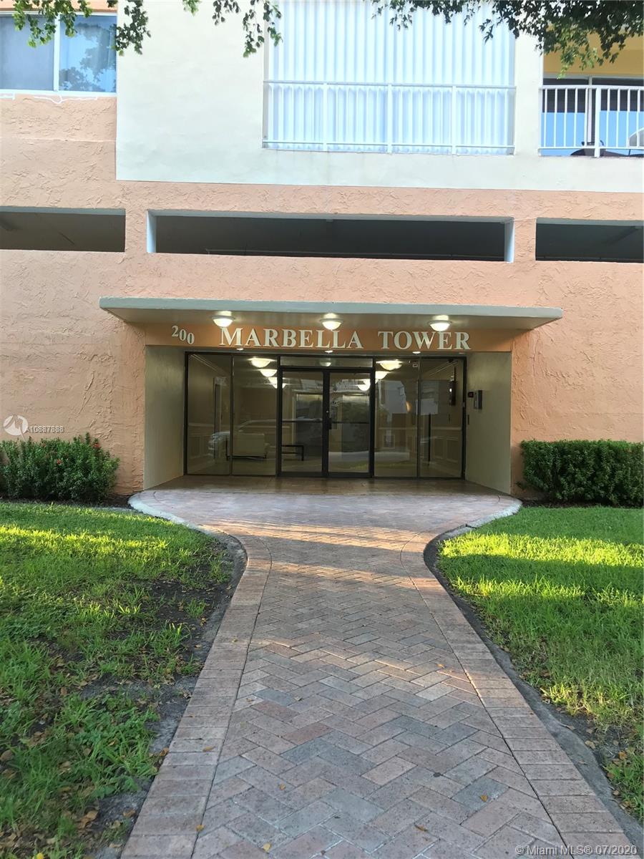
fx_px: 695
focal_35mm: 28
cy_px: 430
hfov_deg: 49.7
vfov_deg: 63.4
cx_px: 322
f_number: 1.8
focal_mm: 3.99
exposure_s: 1/40
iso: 25
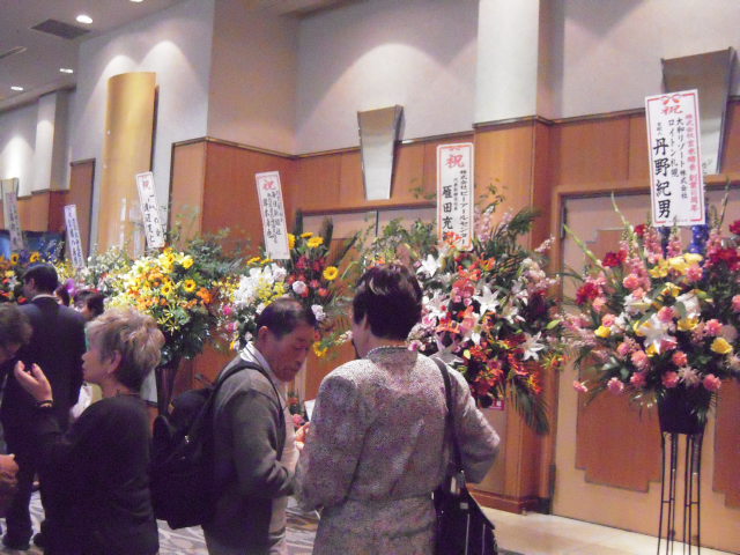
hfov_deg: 45.8
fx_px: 876
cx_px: 370
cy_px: 278
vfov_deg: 35.1
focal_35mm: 41
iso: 3200
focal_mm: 7.3
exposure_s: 1/80
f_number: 3.2
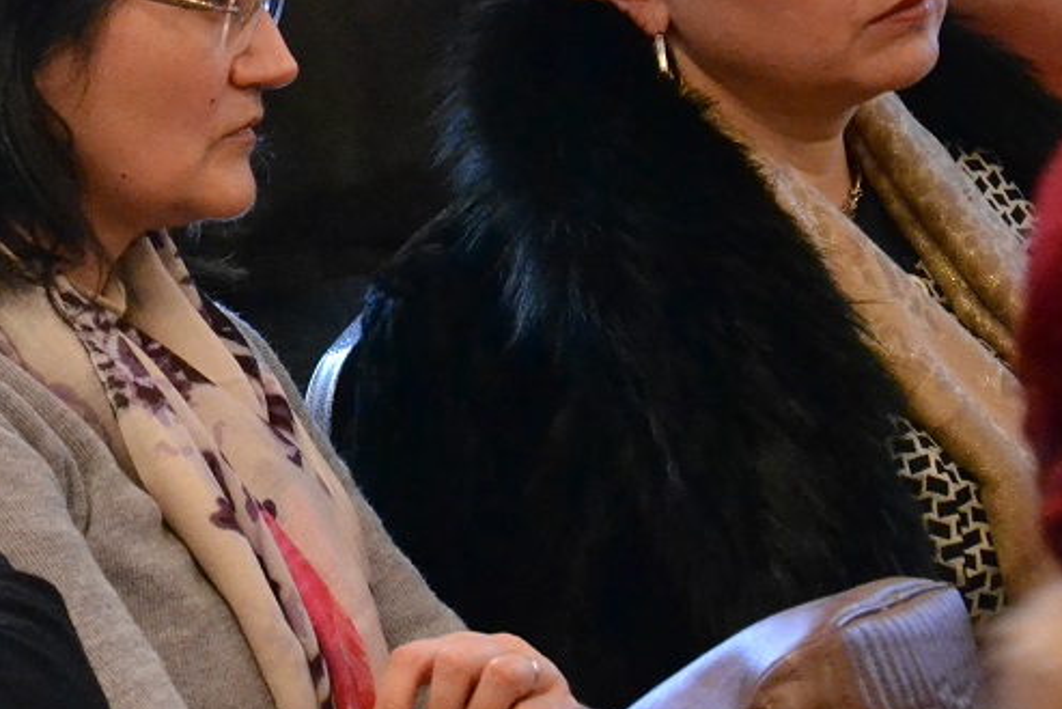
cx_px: 50
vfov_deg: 3.6
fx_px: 11308
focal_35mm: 383
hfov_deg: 5.4
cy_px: 392
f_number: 5.6
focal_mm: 105
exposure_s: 1/30
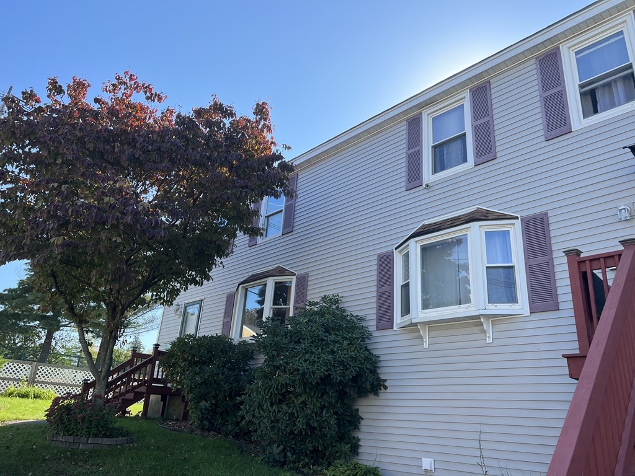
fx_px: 477
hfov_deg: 67.3
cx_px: 318
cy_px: 238
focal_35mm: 26
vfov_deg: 53.1
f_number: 1.5
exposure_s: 1/1377
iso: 50
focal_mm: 5.7
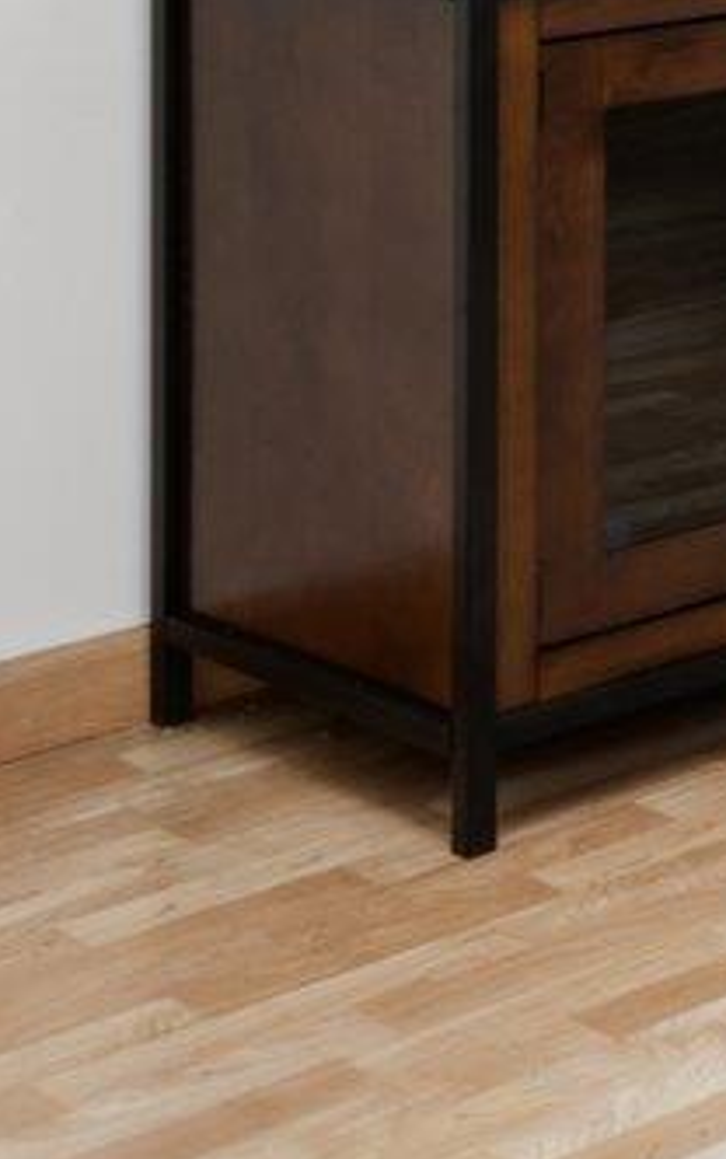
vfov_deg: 17.0
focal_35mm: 113
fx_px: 3571
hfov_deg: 9.8
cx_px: 1892
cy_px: -473
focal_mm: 18
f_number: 8
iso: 125
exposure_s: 1/3.33
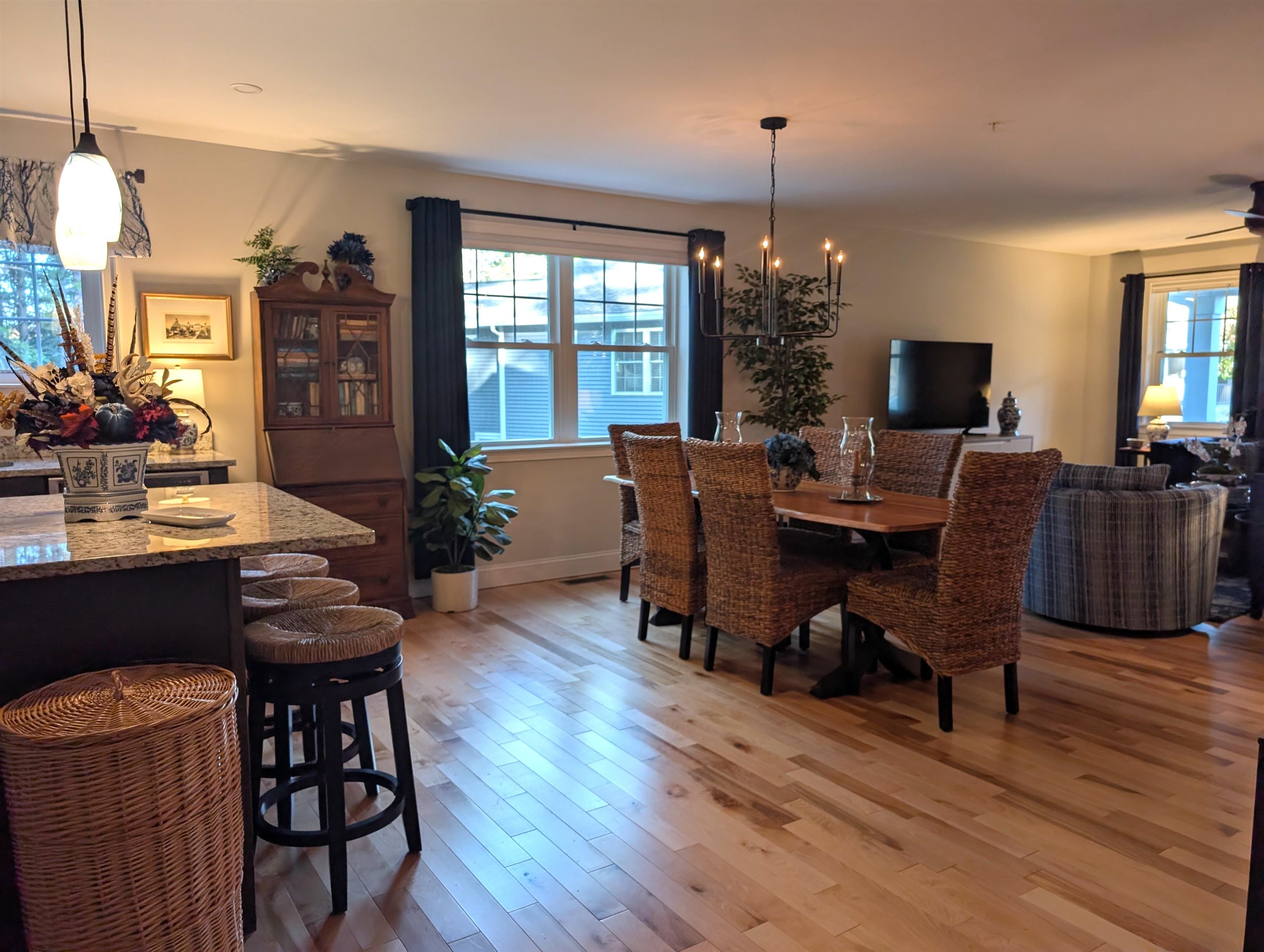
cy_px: 476
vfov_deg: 56.9
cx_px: 632
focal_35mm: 24
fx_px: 878
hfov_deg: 71.5
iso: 29
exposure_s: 1/24
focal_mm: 6.9
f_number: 1.68
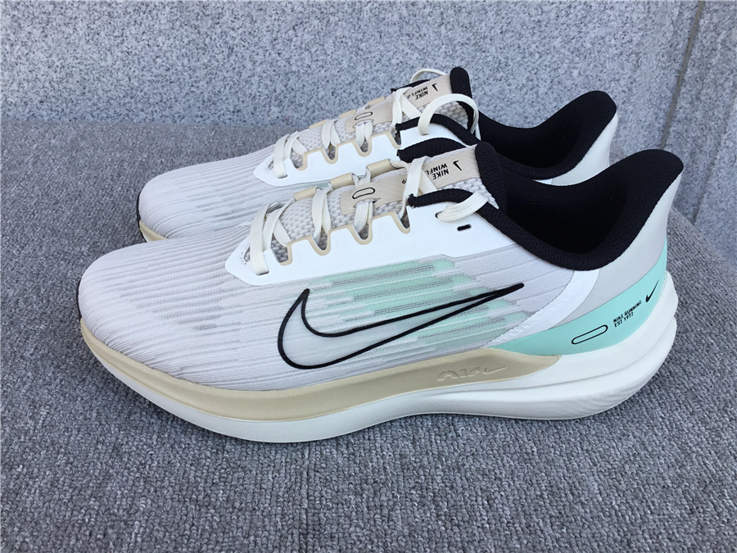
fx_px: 660
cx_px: 368
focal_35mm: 31
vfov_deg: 45.4
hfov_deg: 58.4
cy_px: 276
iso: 25
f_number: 2.4
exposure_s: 1/397
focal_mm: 3.3
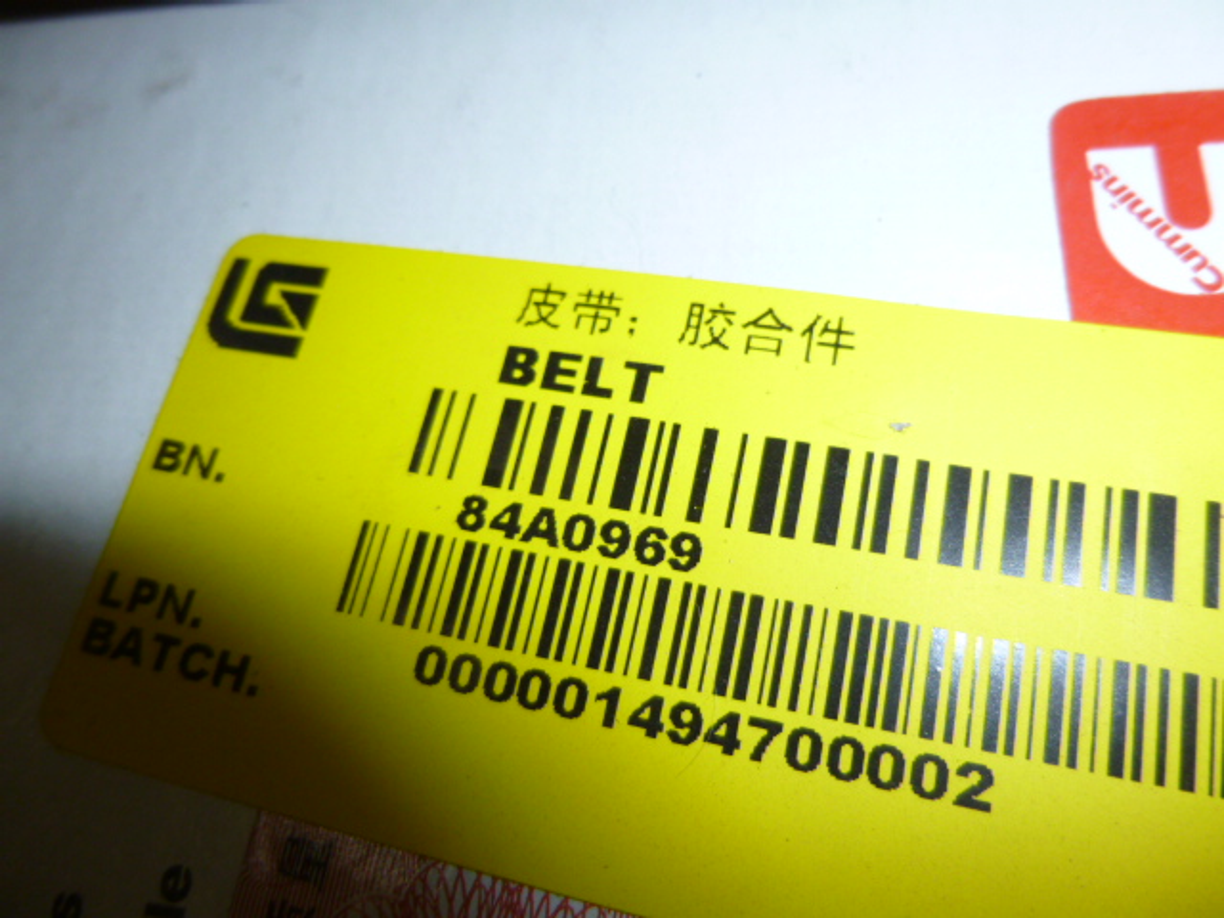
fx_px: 884
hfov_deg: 69.4
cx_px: 612
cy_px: 459
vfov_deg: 54.9
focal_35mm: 25
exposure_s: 1/60
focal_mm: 4.5
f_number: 3.1
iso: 100
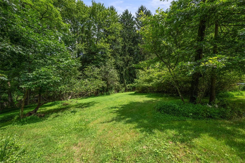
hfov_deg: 104.3
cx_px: 122
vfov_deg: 81.2
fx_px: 95
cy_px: 82
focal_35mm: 14
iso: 400
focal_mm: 14
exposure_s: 1/640
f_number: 8
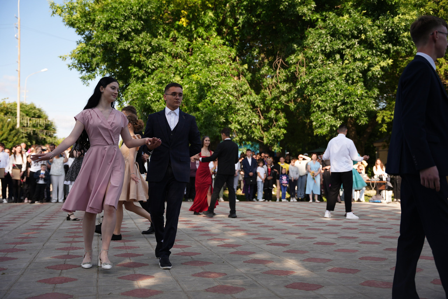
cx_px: 224
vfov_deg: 30.3
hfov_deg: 44.2
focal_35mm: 44
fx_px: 551
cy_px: 150
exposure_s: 1/500
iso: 160
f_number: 2.8
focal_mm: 44.3
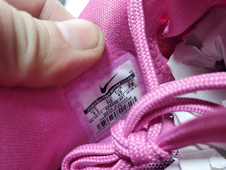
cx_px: 113
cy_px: 85
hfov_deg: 67.3
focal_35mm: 26
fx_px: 170
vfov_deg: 53.1
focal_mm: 4.3
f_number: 2.4
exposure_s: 1/100
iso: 100
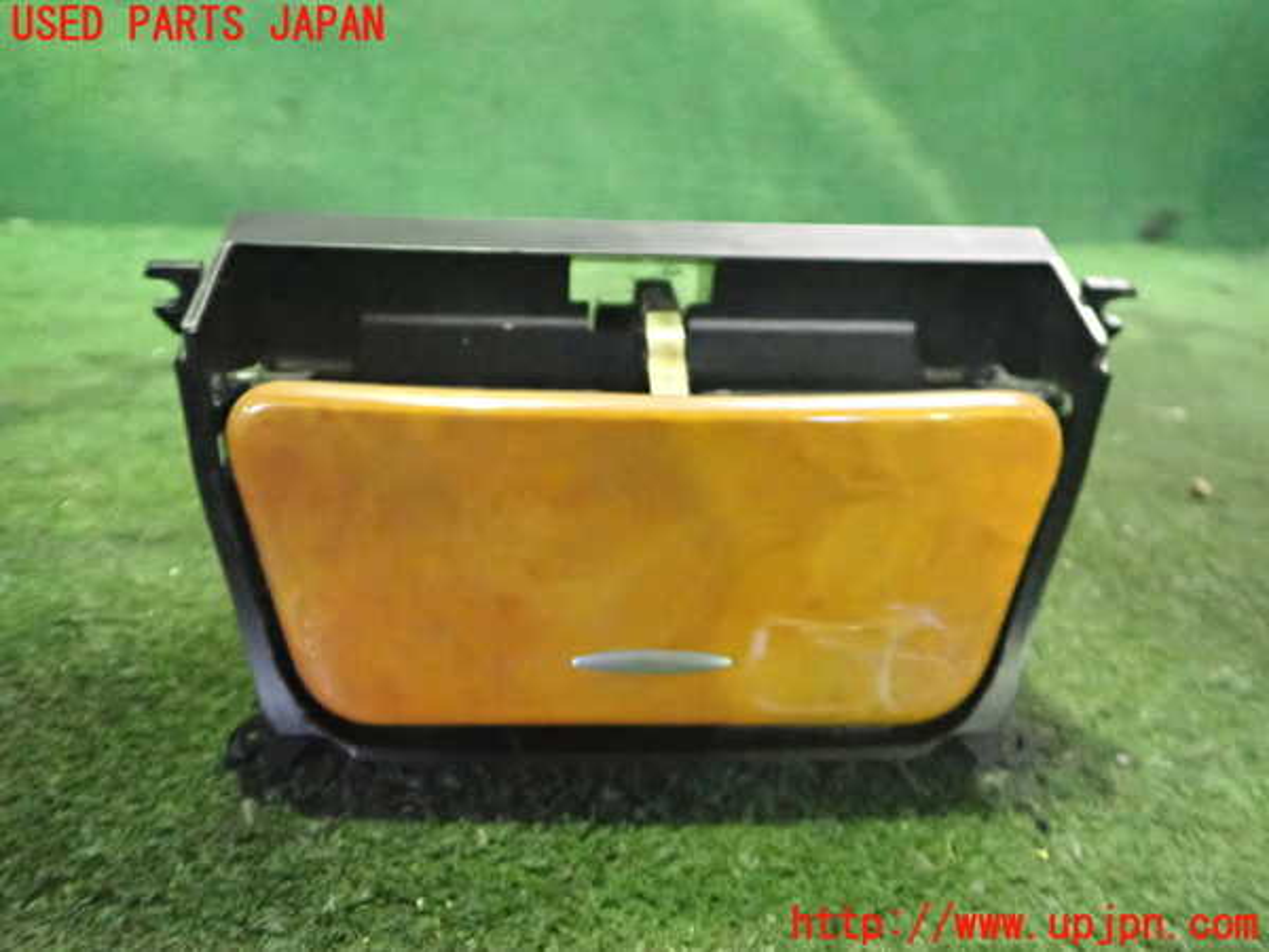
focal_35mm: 30
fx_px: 1100
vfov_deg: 46.8
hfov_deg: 60.0
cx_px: 634
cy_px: 476
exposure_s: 1/100
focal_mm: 5.4
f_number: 2.3
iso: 3200
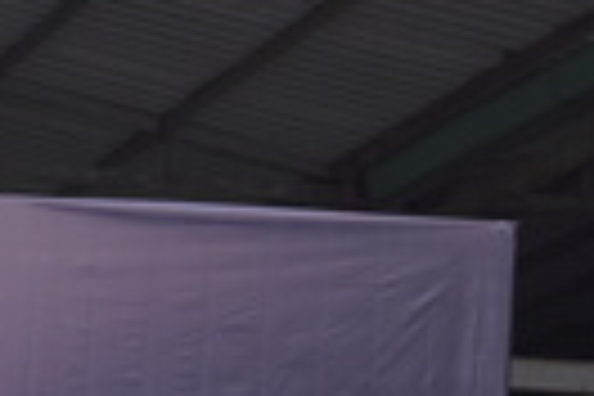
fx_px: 3003
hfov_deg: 9.7
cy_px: 1145
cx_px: -950
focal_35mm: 182
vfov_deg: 6.9
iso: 160
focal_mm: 24
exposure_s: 1/160
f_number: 5
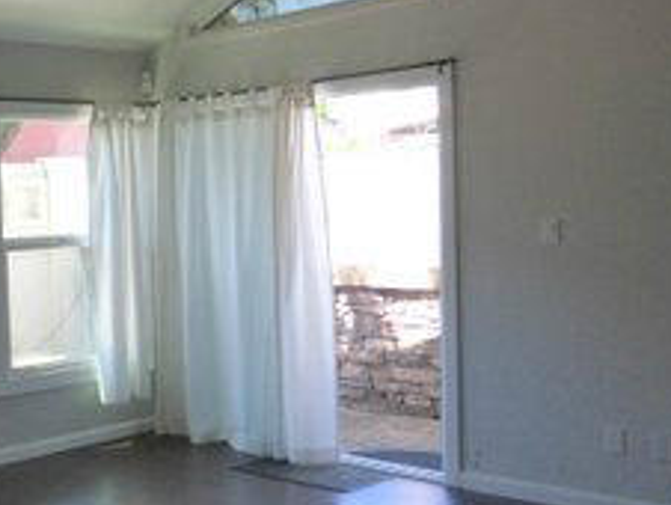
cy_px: 258
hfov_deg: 33.9
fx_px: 1028
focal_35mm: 53
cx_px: 48
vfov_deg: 27.6
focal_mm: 4.3
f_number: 3.3
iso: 500
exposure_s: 1/125
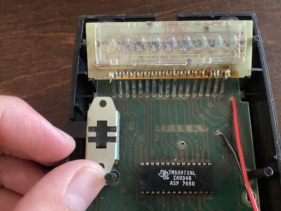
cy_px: 106
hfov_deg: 58.4
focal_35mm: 31
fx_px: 252
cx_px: 140
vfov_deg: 45.4
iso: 500
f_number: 2.4
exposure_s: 1/30
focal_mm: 3.3
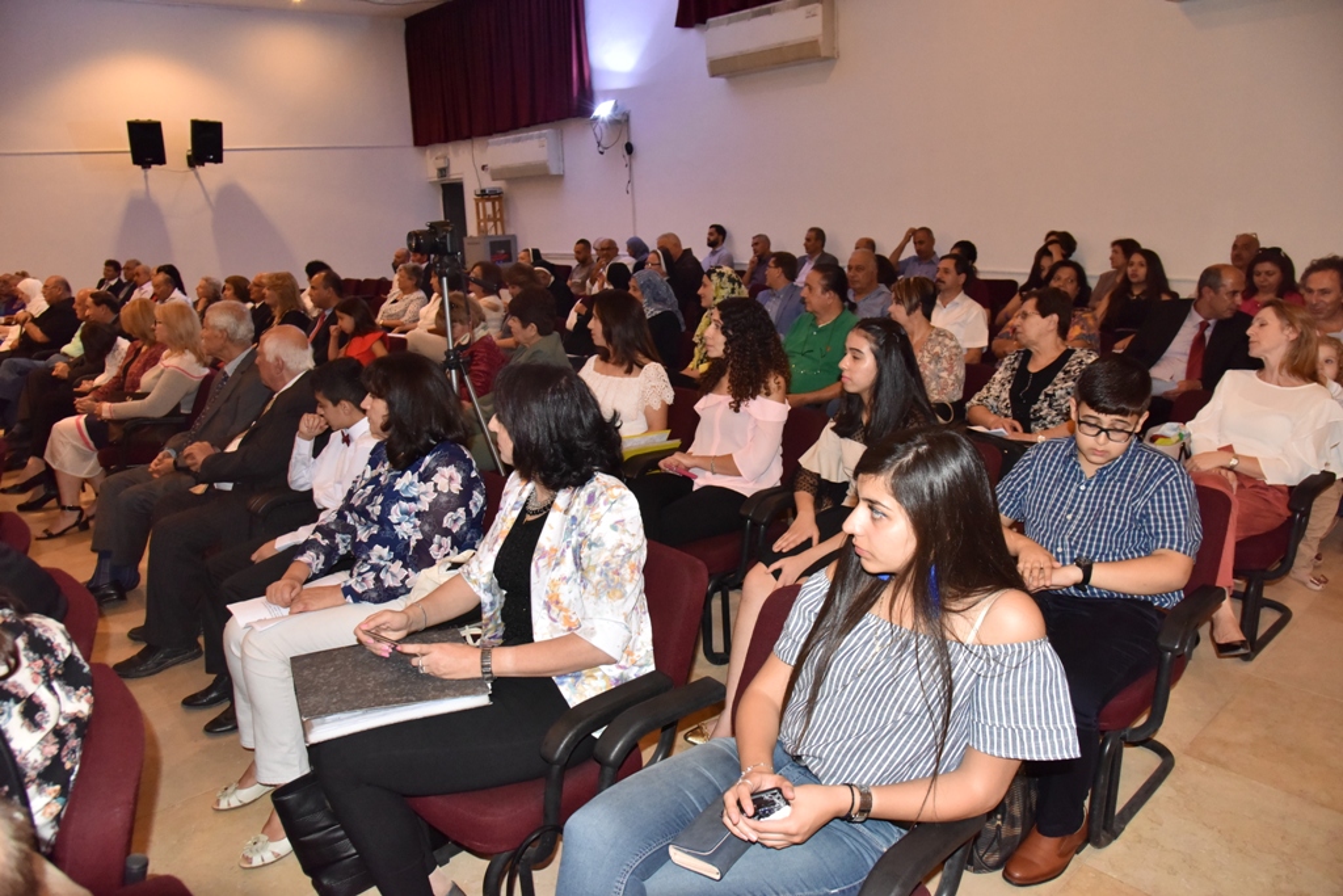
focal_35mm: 24
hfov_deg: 73.7
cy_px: 448
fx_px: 895
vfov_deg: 53.1
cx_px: 672
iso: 3200
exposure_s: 1/60
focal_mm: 24
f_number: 7.1
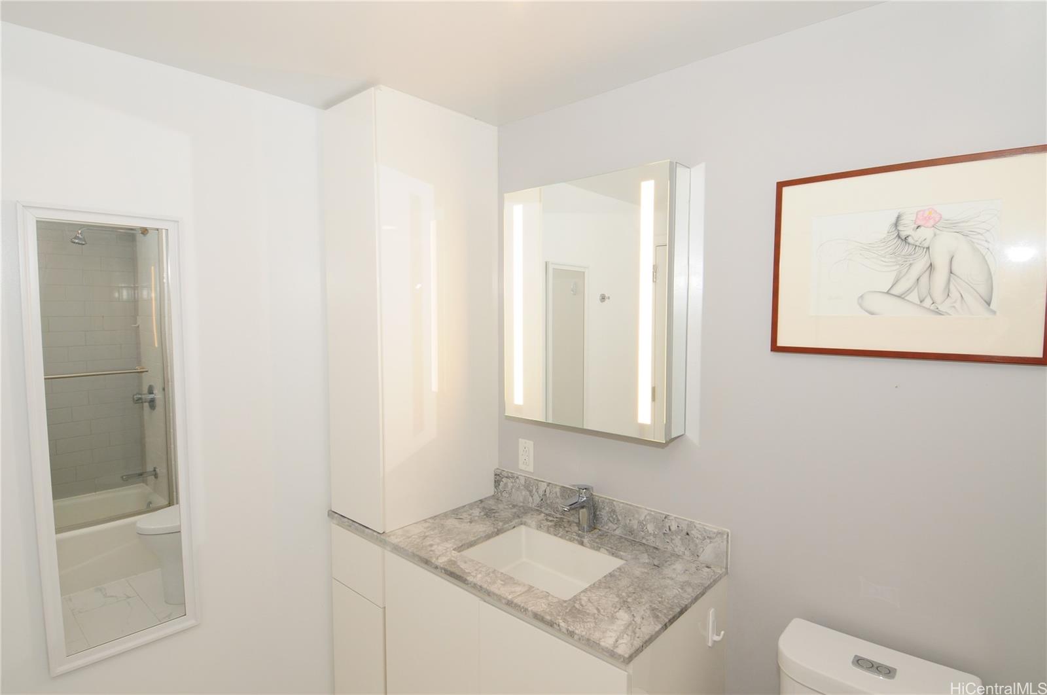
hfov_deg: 90.1
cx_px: 524
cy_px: 348
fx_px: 523
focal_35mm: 18
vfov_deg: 67.2
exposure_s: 1/125
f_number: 8
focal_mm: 12
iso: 400
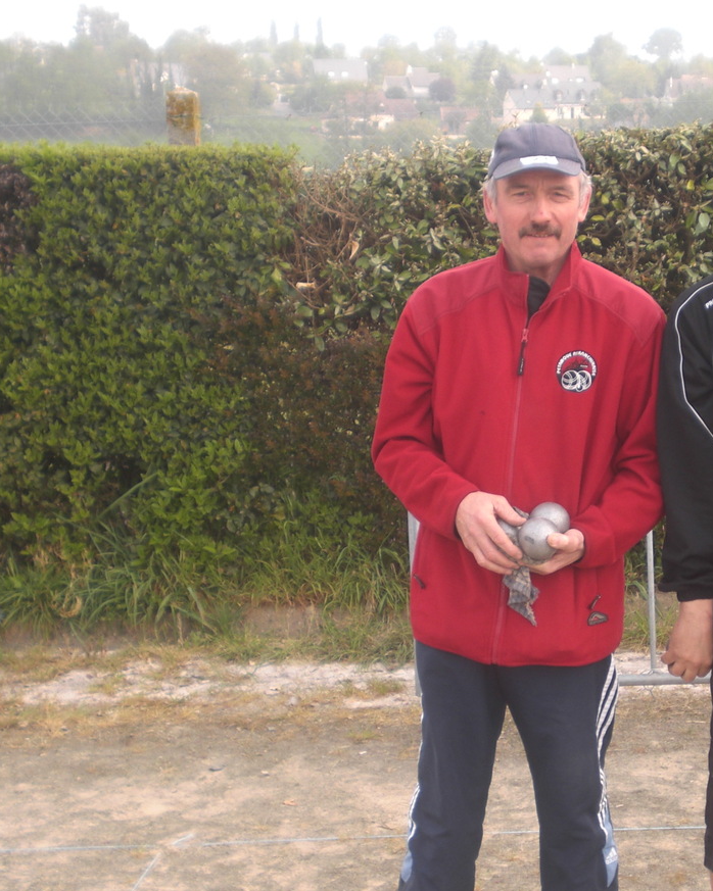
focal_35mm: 73
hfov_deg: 20.7
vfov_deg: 26.1
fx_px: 1926
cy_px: 464
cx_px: 571
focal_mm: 8.44
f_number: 3.6
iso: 50
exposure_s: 1/125
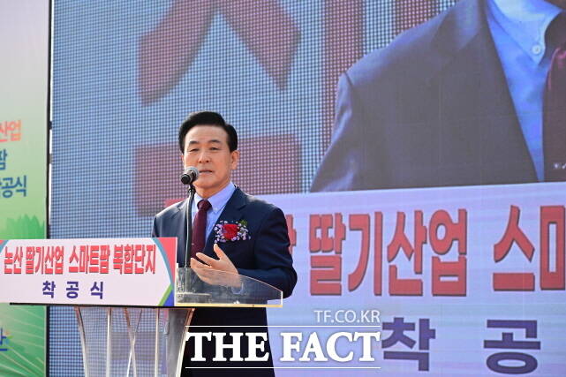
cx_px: 283
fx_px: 1430
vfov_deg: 15.0
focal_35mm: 91
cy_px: 188
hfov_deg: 22.4
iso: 125
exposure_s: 1/200
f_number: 6.3
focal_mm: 91
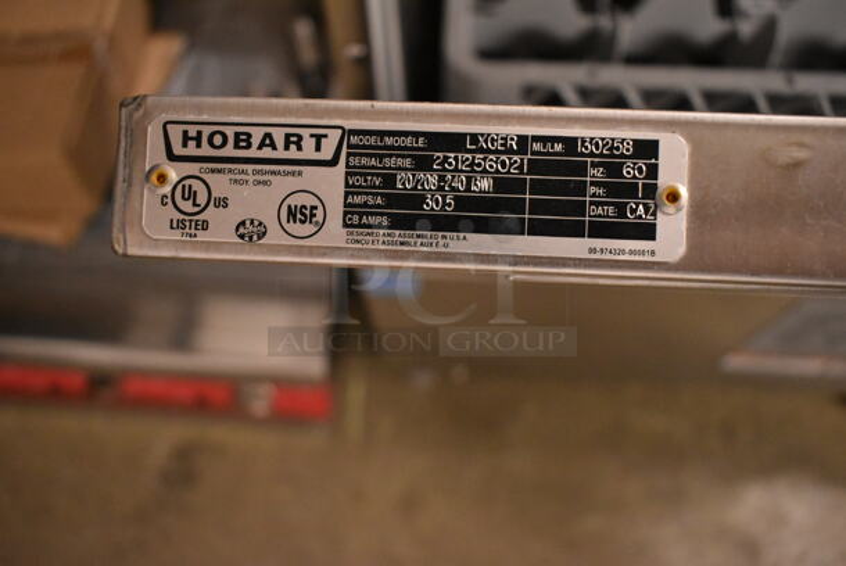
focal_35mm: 30
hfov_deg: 61.9
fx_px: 706
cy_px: 283
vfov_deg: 43.7
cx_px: 423
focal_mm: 20
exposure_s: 1/125
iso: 5000
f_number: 3.8
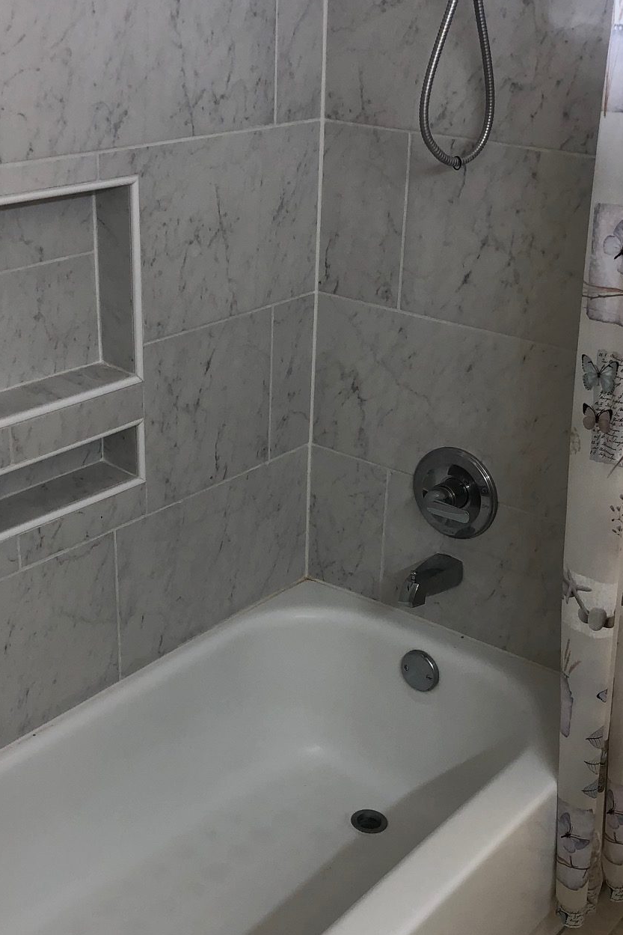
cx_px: 275
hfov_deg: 28.6
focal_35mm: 47
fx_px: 1220
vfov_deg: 41.8
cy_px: 546
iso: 50
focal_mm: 3.99
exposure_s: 1/120
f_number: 1.8
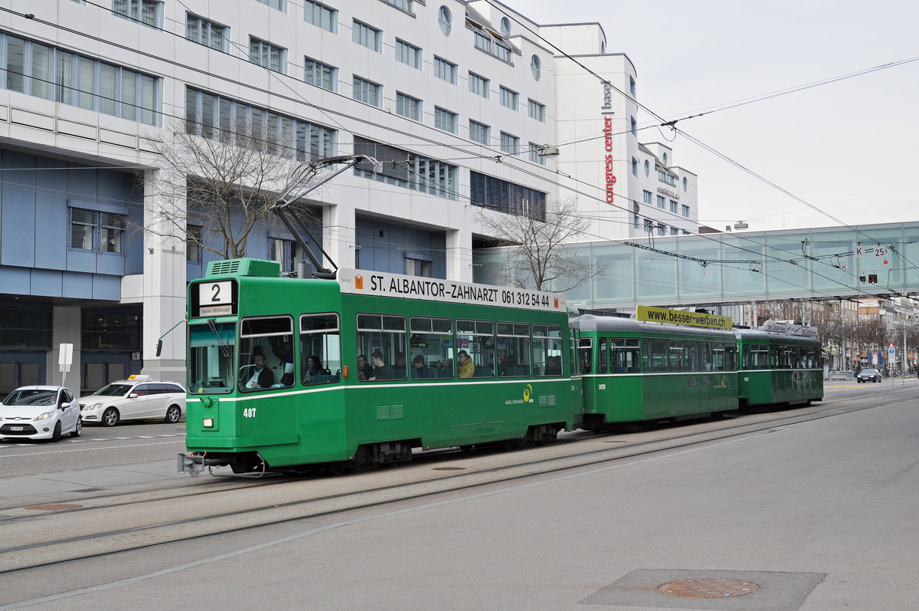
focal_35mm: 45
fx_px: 1147
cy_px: 306
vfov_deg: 29.8
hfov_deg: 43.7
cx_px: 460
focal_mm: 30
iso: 400
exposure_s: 1/800
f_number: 6.3
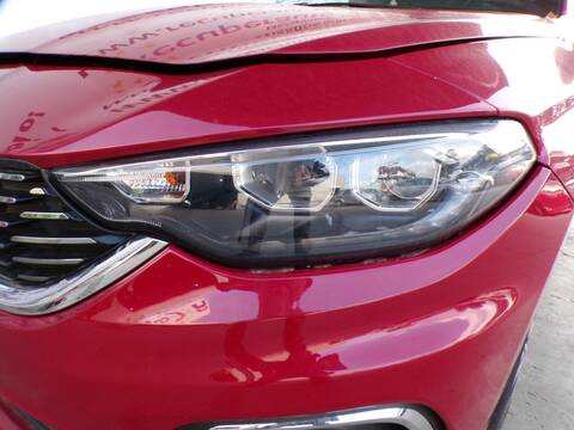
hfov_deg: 71.6
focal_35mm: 24
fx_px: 398
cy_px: 215
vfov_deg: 56.8
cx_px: 287
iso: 100
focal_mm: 4.3
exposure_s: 1/42
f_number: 4.4
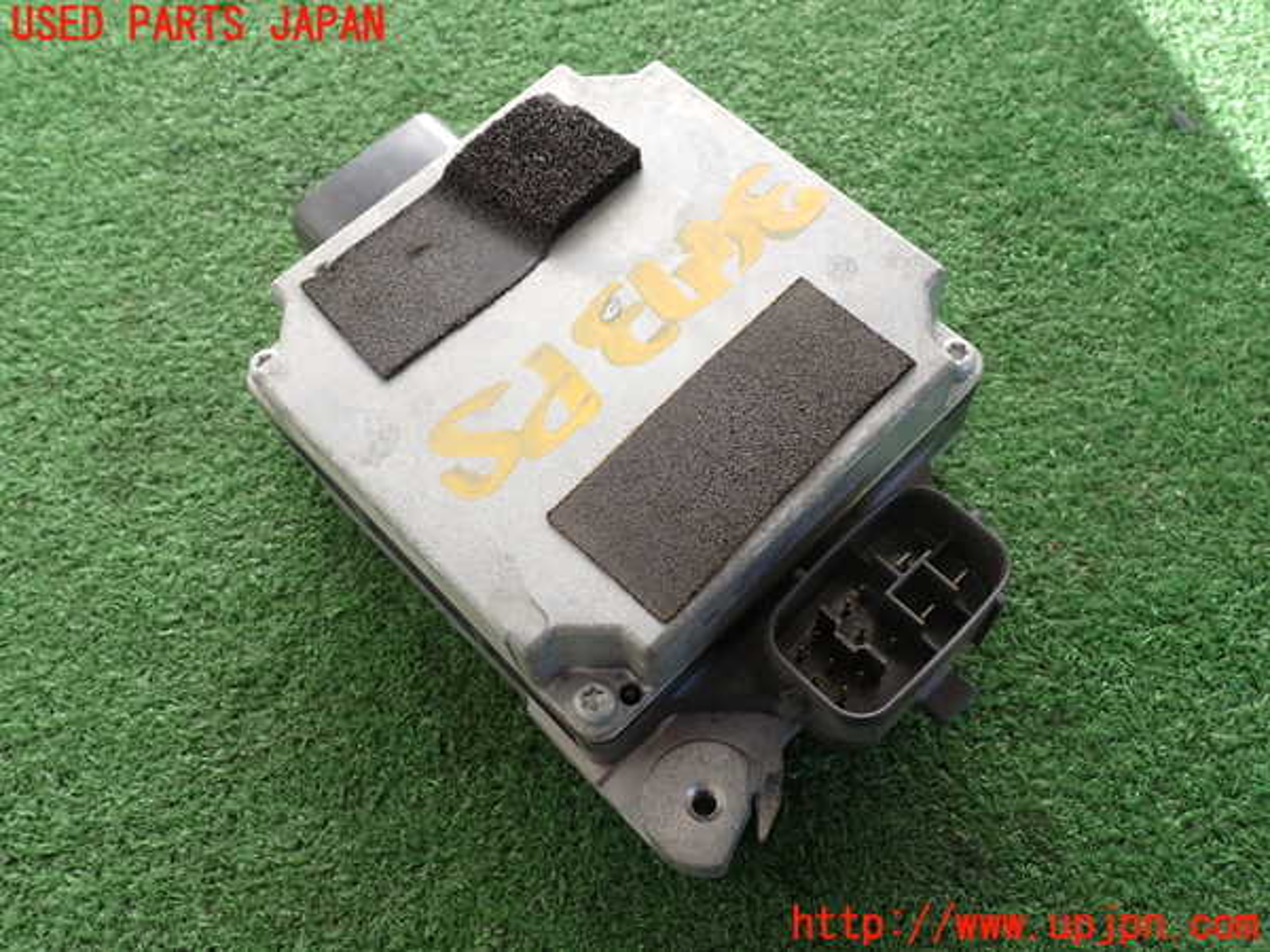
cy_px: 476
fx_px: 1174
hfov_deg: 56.8
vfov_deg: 44.2
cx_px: 635
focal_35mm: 32
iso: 100
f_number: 3.2
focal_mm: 5.79
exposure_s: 1/160
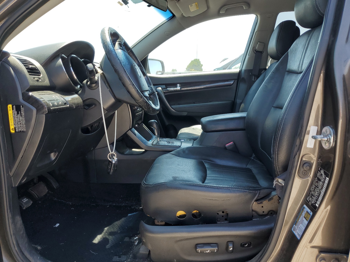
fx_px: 263
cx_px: 175
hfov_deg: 67.3
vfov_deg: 53.1
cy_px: 131
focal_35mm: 26
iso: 50
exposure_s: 1/526
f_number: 1.5
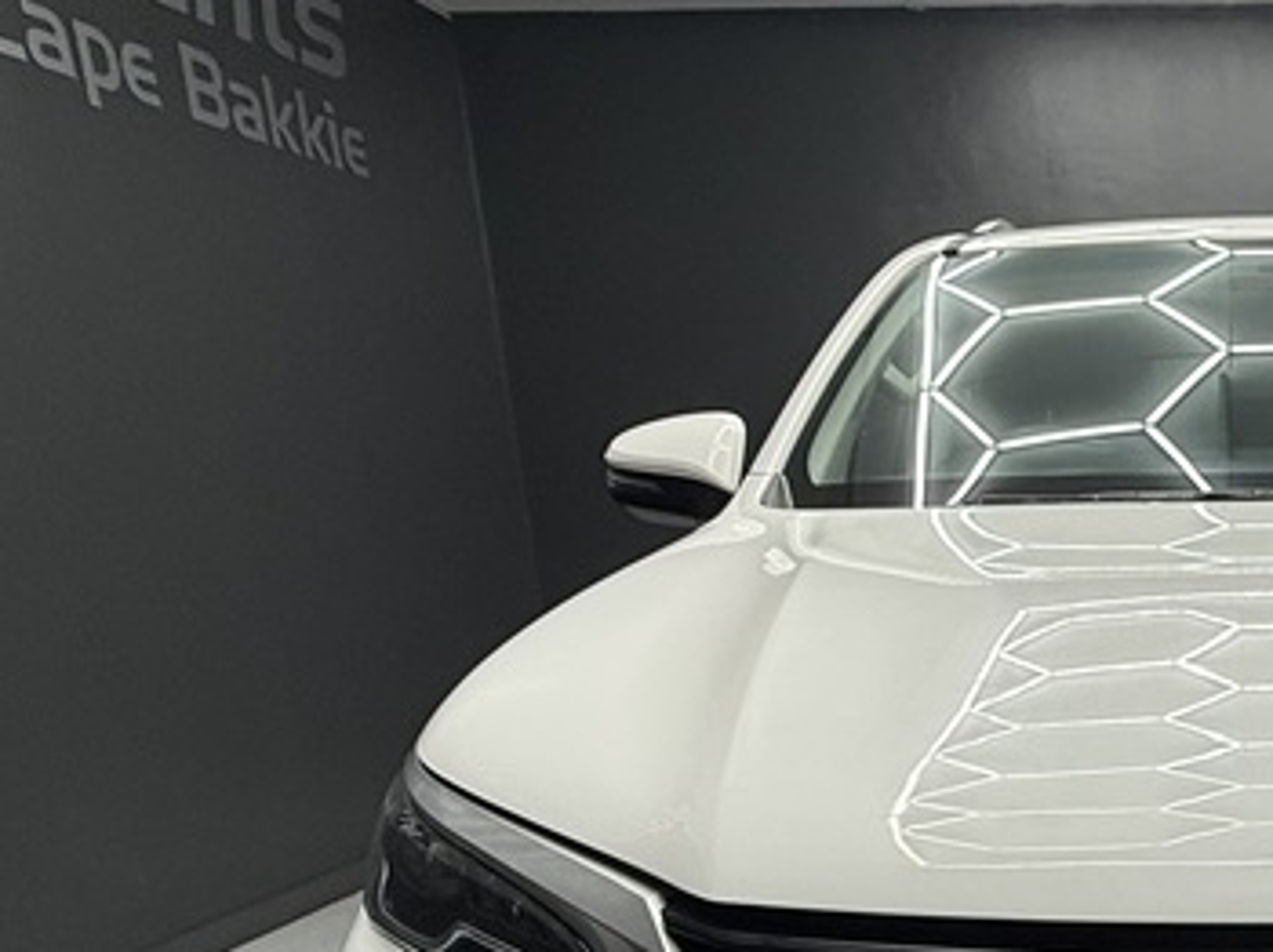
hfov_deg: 40.6
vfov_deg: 31.9
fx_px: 1507
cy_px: 992
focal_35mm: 41
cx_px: 1244
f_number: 2.2
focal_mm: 2.22
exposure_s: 1/99
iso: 64
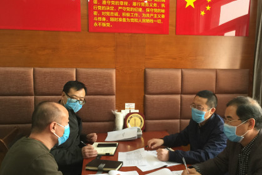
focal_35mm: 36
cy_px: 96
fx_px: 262
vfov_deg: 36.8
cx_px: 146
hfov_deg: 53.0
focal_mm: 4.15
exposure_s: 1/17
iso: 100
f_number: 2.2
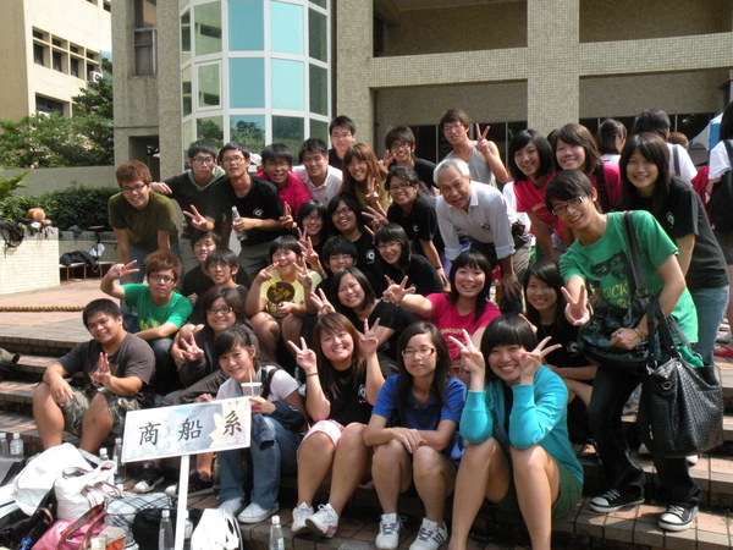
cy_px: 275
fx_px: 699
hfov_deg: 55.4
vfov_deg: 42.9
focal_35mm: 33
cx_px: 366
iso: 400
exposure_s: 1/2000
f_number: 5
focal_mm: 5.8
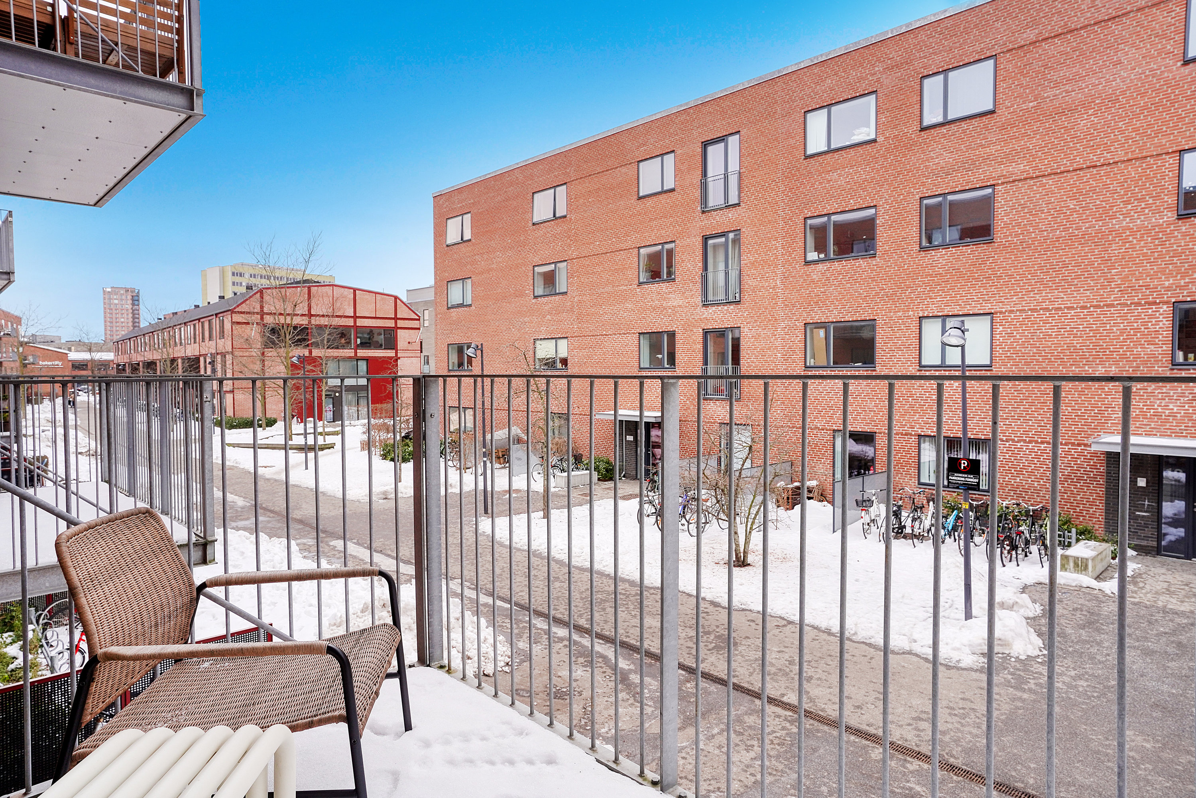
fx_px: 731
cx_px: 598
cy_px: 399
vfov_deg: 57.2
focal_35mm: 22
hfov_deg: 78.6
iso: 400
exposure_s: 1/200
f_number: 8
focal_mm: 22
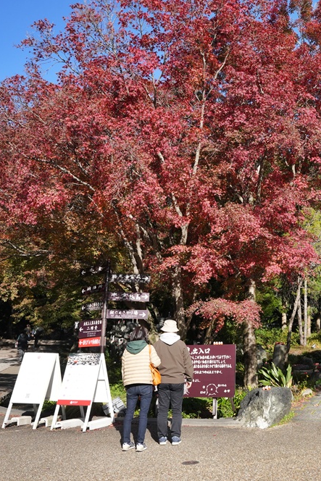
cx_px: 304
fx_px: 495
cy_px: 237
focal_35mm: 37
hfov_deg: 33.5
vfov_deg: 51.9
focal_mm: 24
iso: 1000
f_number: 8
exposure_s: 1/1250
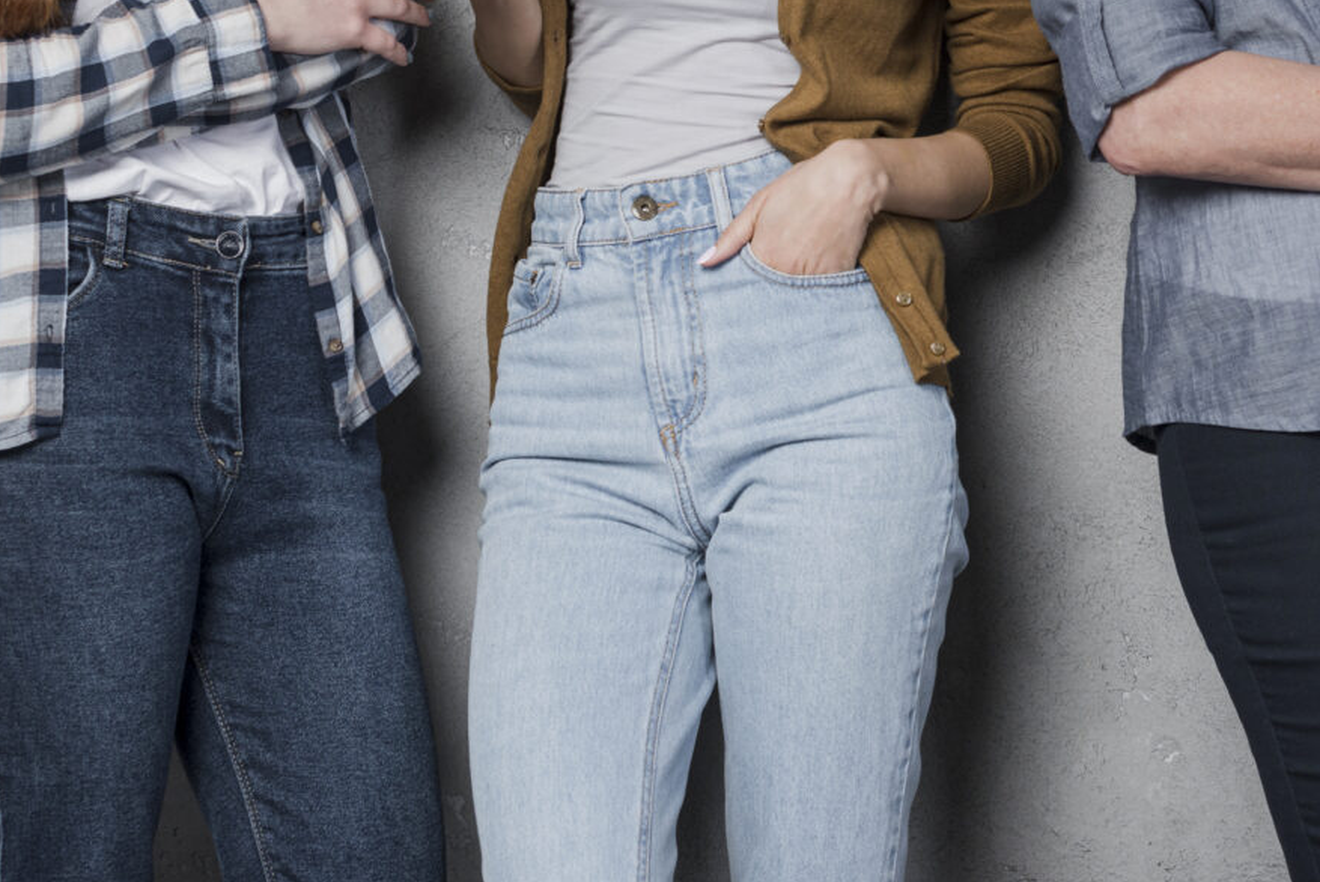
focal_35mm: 114
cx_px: 1067
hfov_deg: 17.8
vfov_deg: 11.9
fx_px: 4183
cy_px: -85
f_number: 5
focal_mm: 50
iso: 250
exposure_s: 1/160
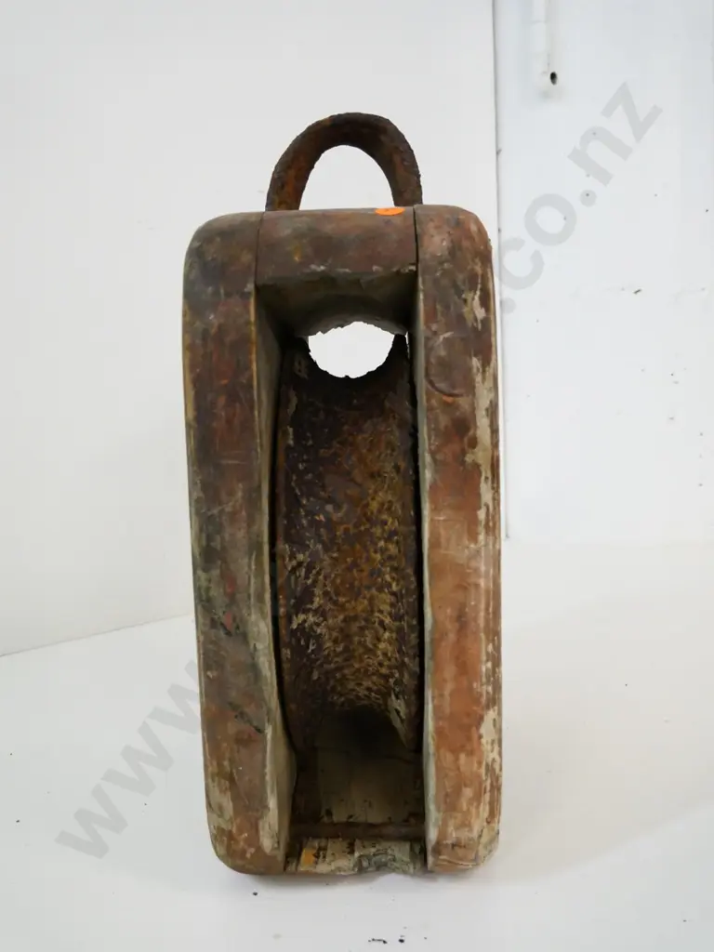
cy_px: 476
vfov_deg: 60.0
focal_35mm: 30
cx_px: 357
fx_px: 825
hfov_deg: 46.8
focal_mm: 15
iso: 3200
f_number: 5
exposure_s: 1/100
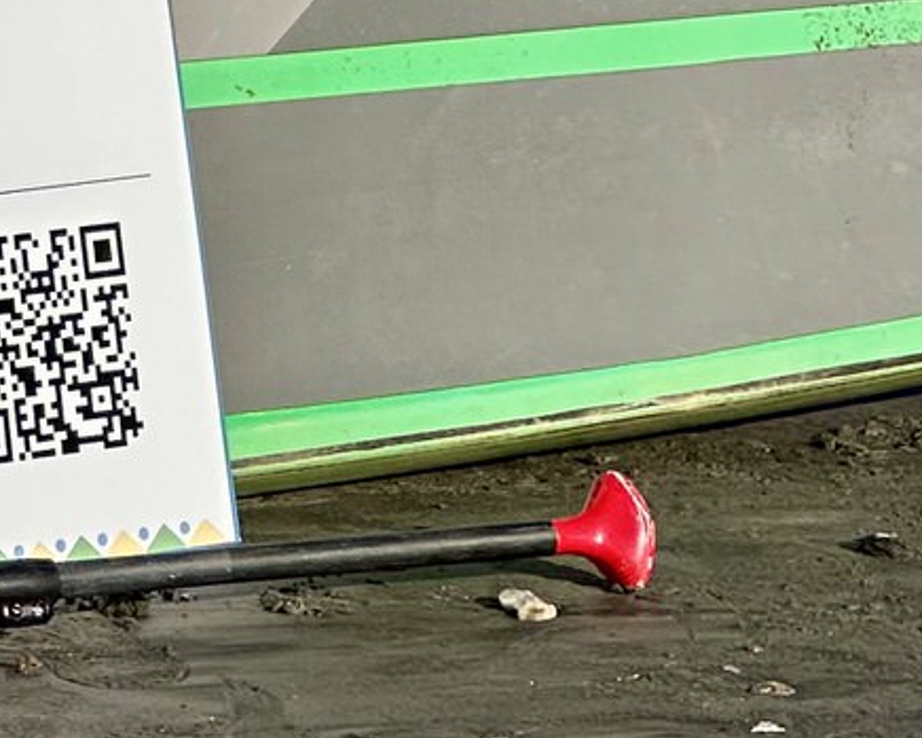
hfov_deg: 5.3
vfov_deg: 4.4
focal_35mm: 353
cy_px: 72
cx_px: -1127
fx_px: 9635
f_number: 2.8
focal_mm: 9
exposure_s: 1/2179
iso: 32
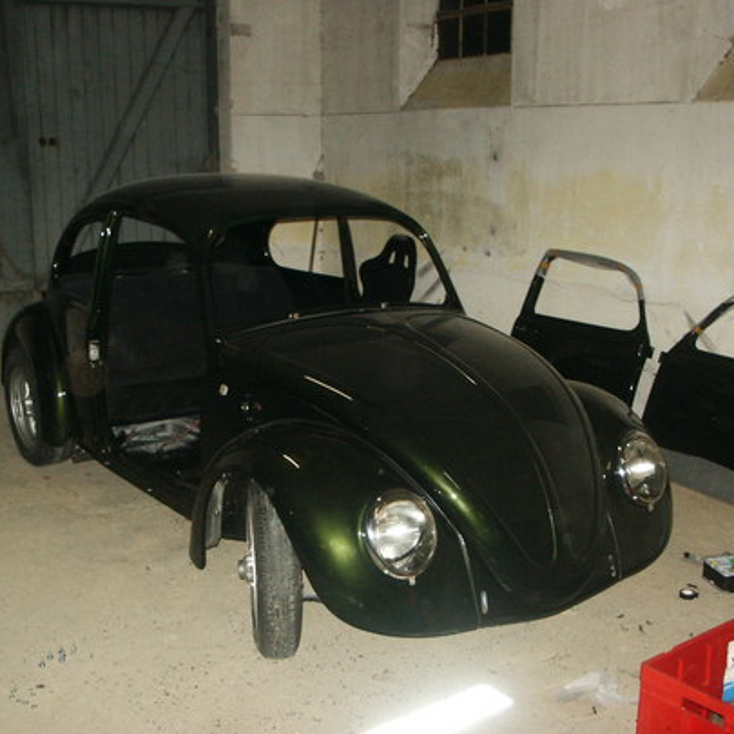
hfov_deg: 40.0
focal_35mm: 42
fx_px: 1008
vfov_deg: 40.0
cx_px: 362
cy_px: 368
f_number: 3
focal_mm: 7.18
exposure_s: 1/45
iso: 200
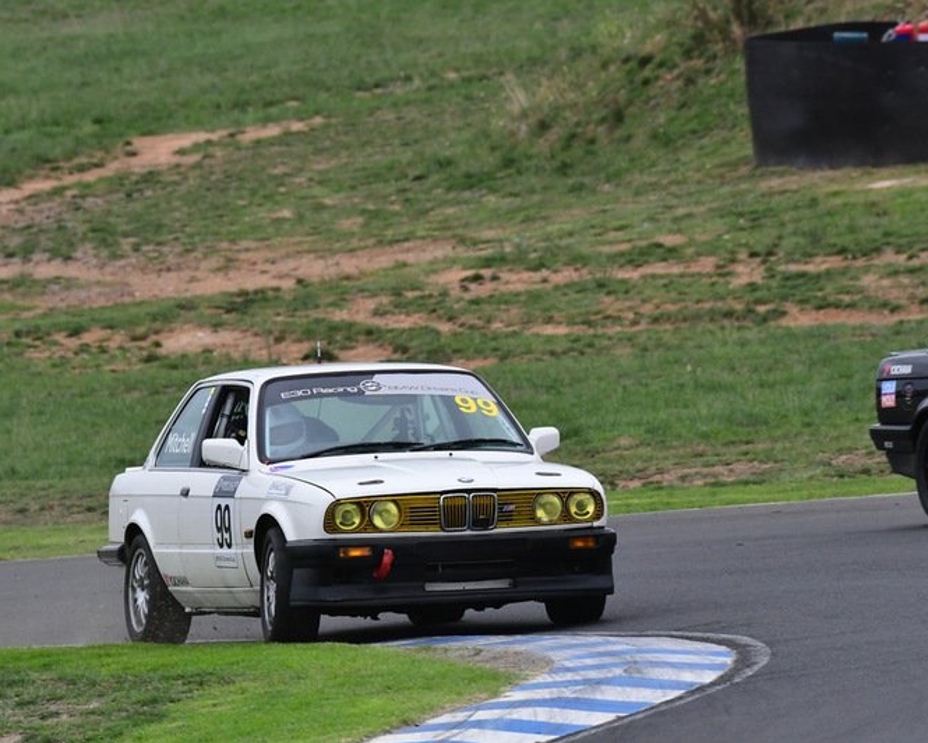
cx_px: 544
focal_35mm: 678
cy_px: 372
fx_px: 18621
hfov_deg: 2.9
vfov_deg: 2.3
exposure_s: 1/640
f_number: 10
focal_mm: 400
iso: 2000
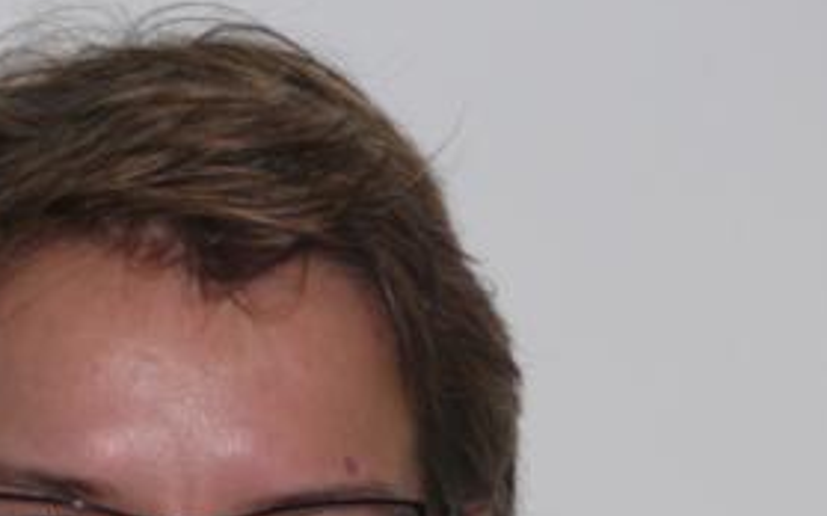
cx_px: 299
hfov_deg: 8.0
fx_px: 5924
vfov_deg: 5.0
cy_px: 552
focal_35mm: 263
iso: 100
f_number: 3.6
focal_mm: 22.9
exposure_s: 1/30
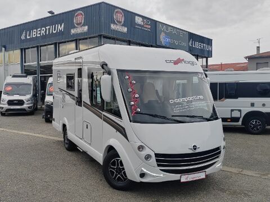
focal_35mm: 36
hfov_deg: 51.4
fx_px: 281
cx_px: 135
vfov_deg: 39.7
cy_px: 101
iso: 100
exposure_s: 1/460
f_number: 1.9
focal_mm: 5.52
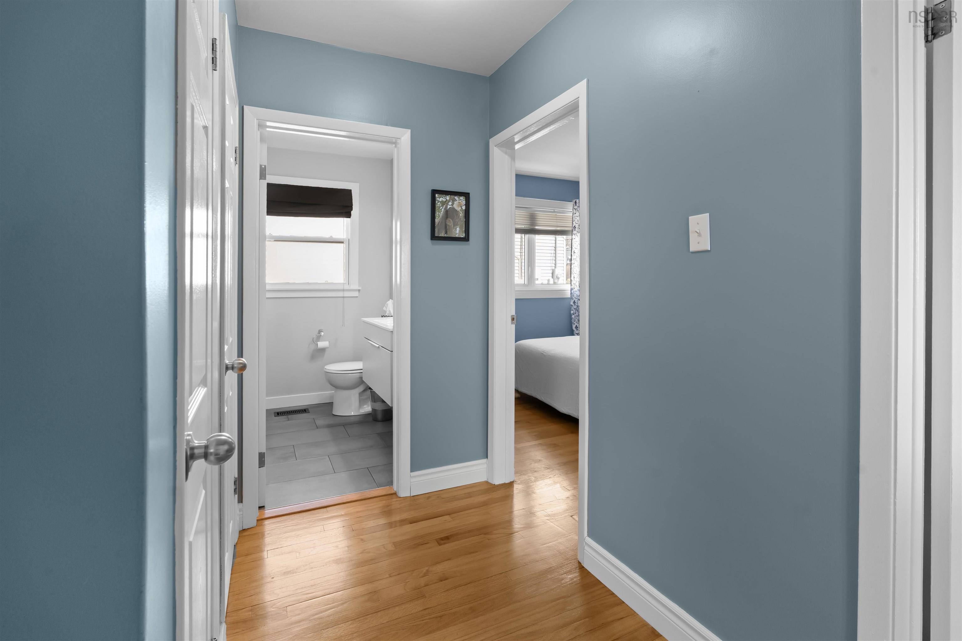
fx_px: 428
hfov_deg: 96.7
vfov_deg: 73.7
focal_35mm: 16
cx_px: 481
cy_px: 320
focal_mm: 16
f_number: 8
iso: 400
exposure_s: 1/6
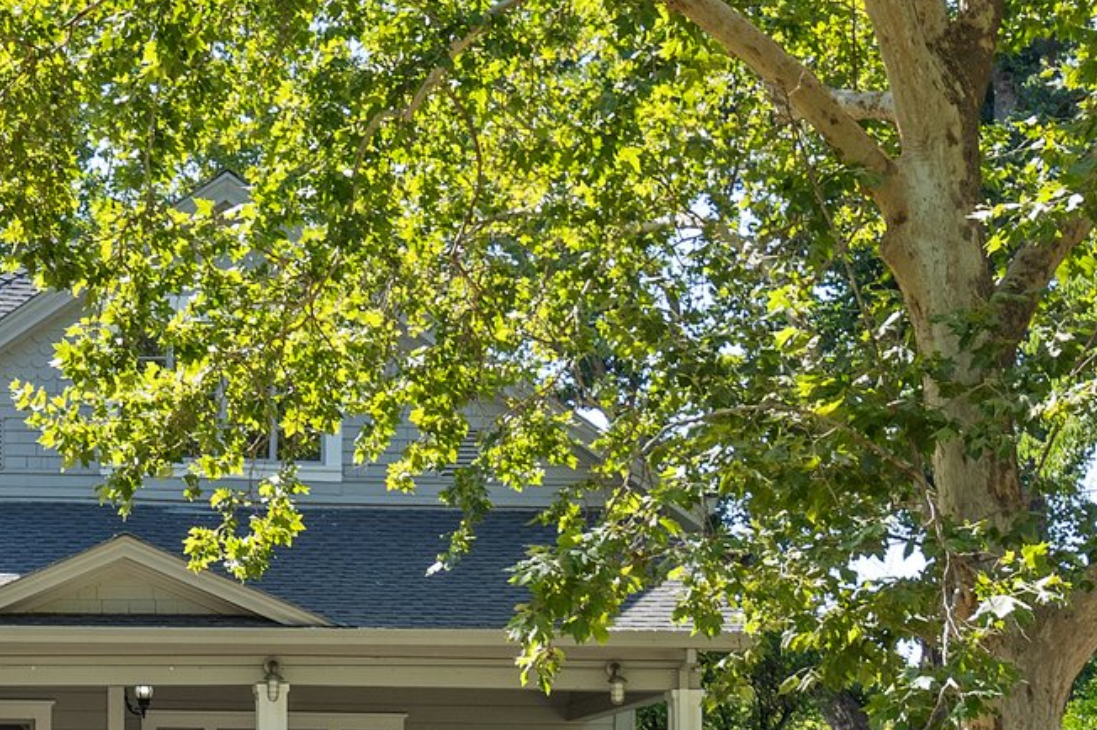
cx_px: -7
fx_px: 3350
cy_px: 870
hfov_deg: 18.1
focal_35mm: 110
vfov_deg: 12.2
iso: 320
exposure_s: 1/250
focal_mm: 35
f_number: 8
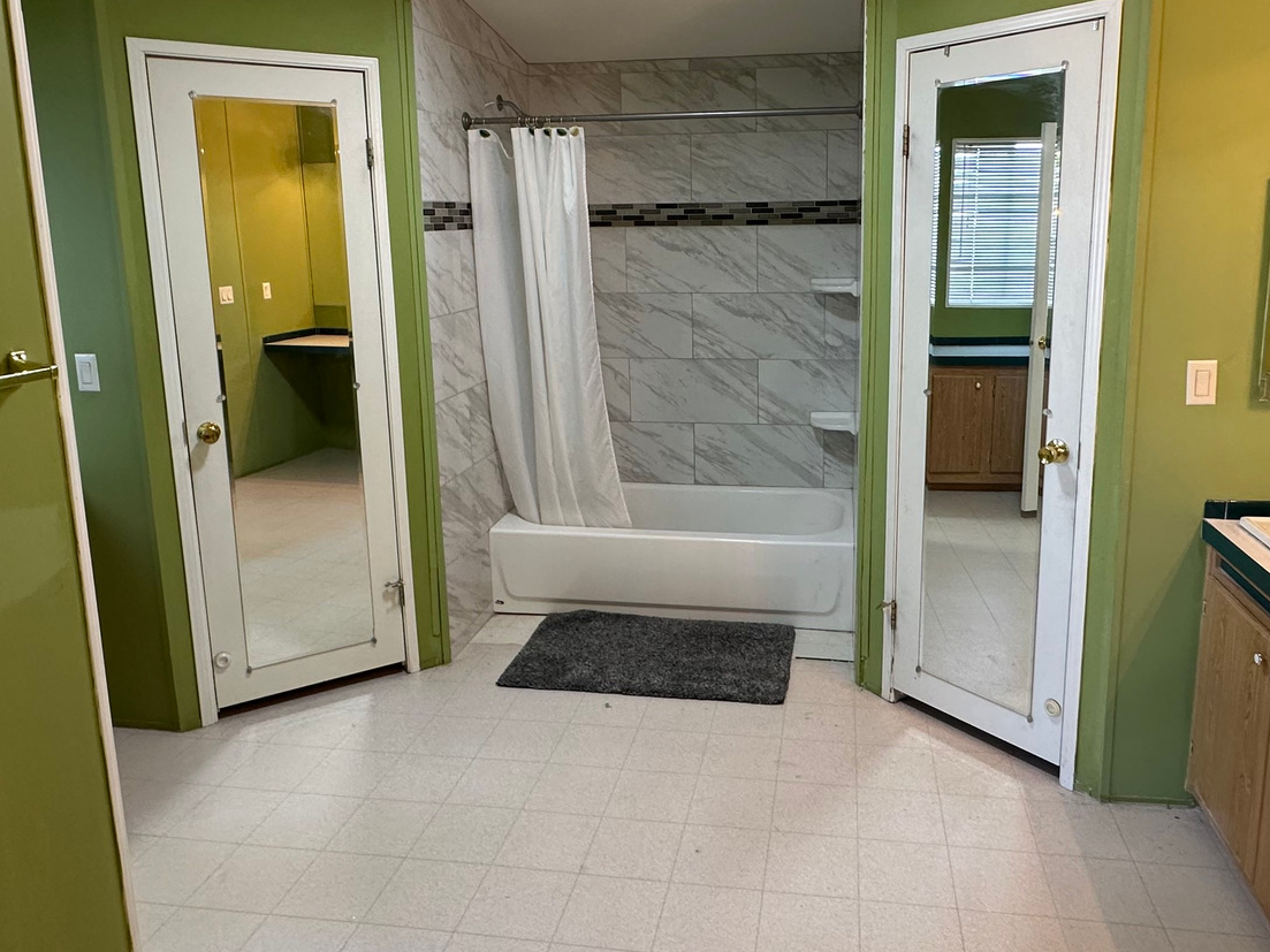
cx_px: 710
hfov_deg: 67.1
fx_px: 954
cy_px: 386
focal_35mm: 26
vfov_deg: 52.7
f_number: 2.2
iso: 160
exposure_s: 1/60
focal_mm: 2.22
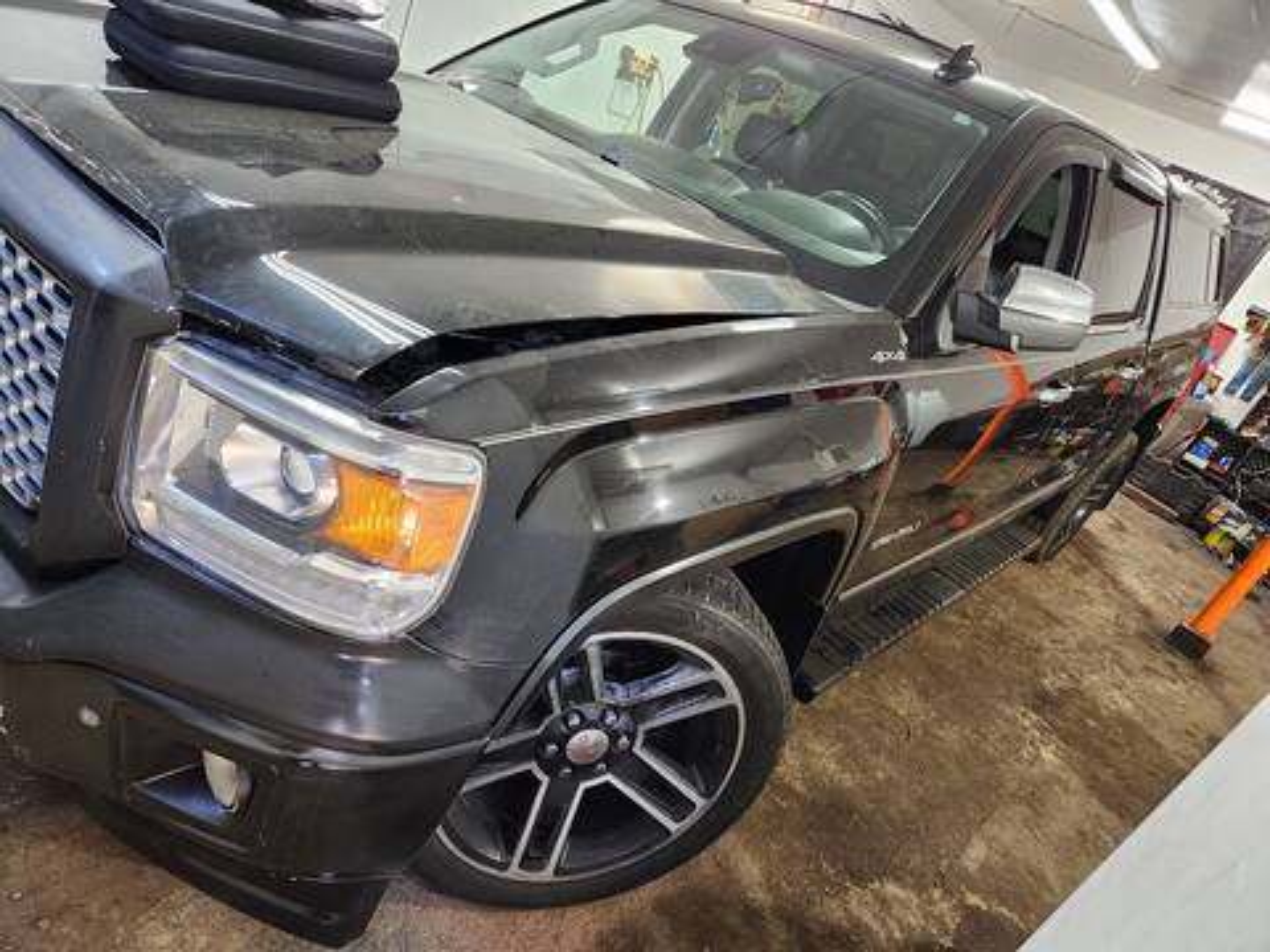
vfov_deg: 58.9
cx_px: 635
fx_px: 844
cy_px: 476
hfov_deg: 73.9
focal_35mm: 23
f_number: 1.8
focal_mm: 5.4
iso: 800
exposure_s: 1/120
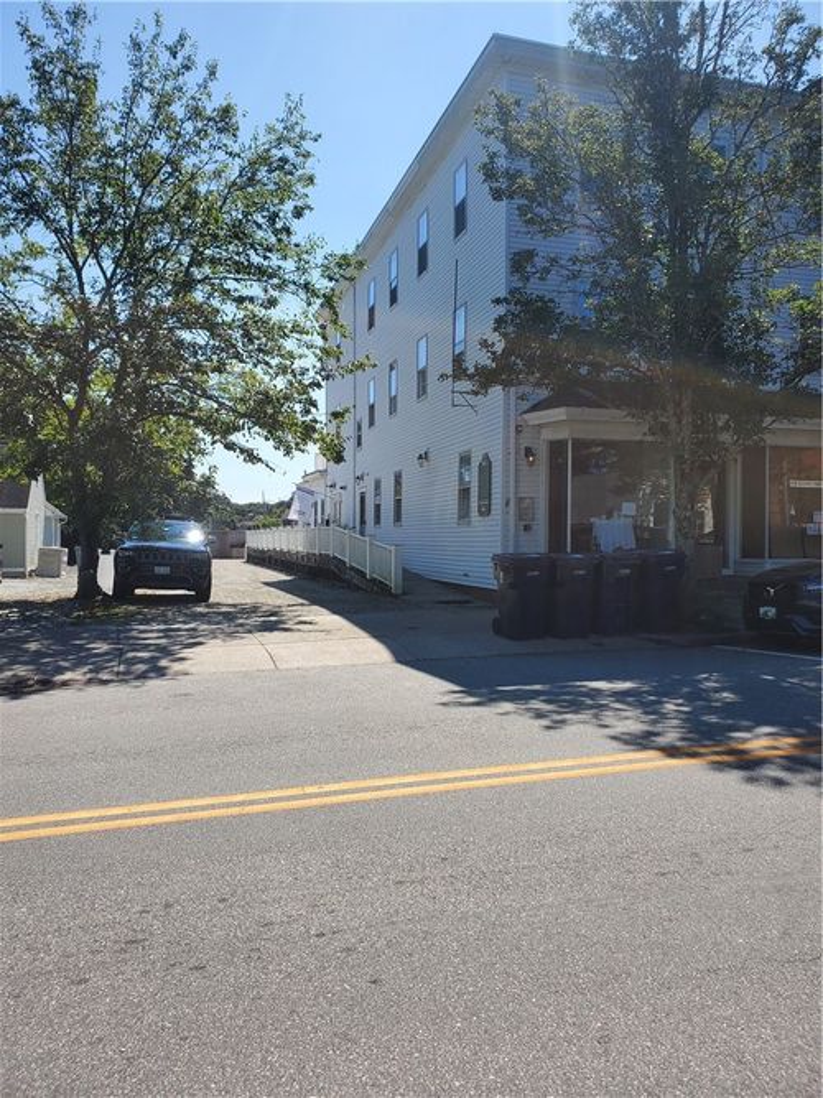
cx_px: 412
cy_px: 549
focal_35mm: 26
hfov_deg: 53.0
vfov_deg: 67.3
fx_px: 824
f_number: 2.4
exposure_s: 1/1458
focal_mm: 4.3
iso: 50
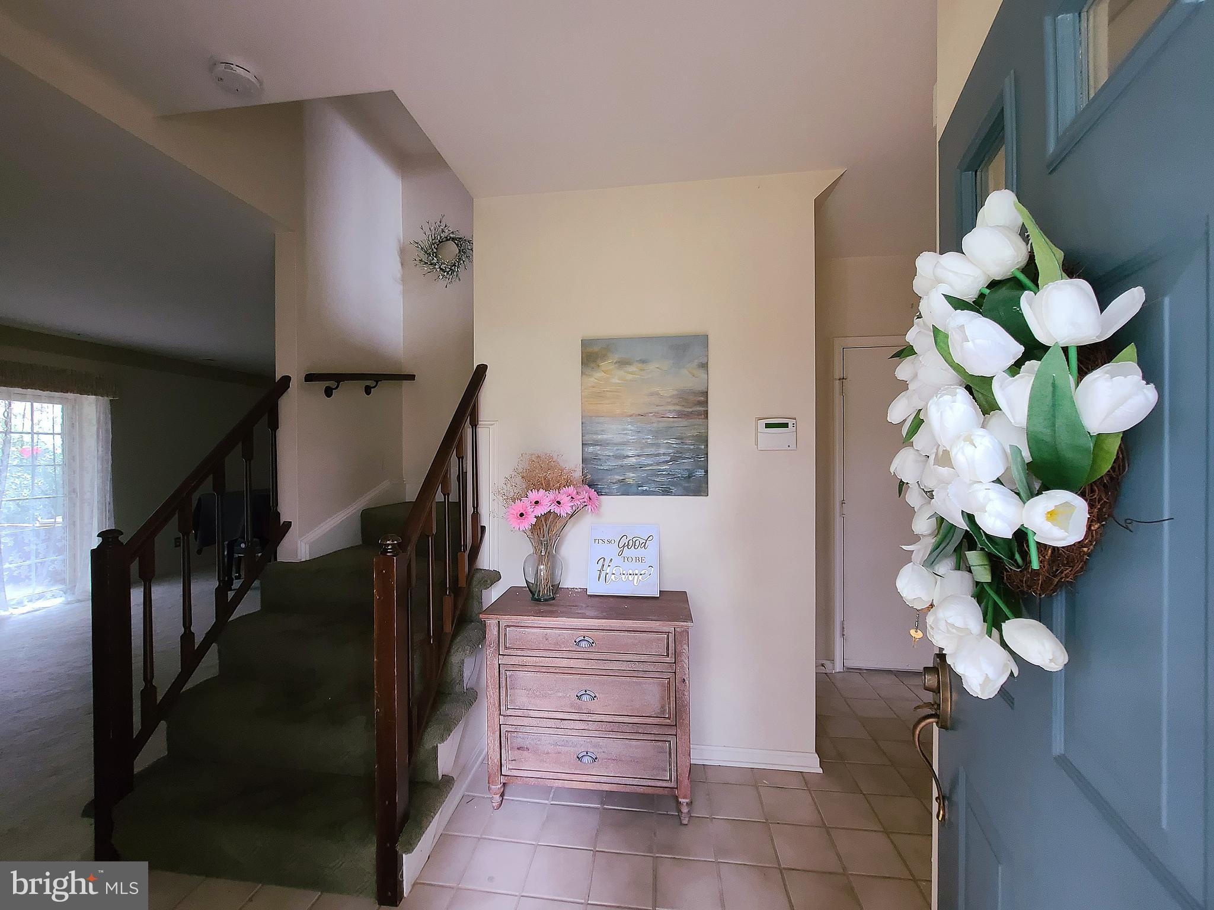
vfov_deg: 89.9
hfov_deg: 106.2
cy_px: 455
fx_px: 456
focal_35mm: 13
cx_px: 607
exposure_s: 1/30
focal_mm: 2.2
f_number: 2.2
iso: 500
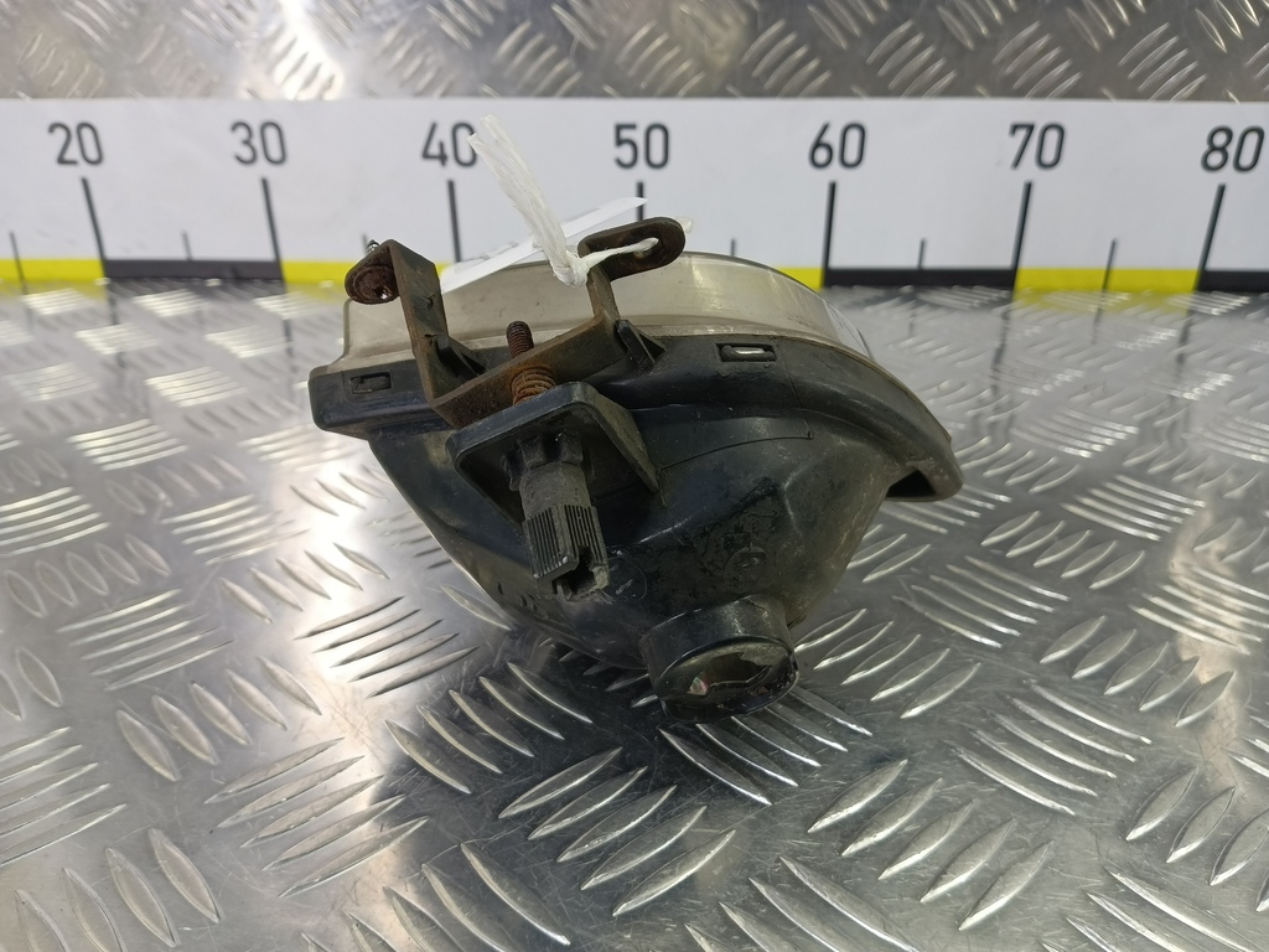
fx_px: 843
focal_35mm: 23
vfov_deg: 58.9
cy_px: 476
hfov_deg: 73.9
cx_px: 634
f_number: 1.6
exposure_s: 1/50
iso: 119
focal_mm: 4.11
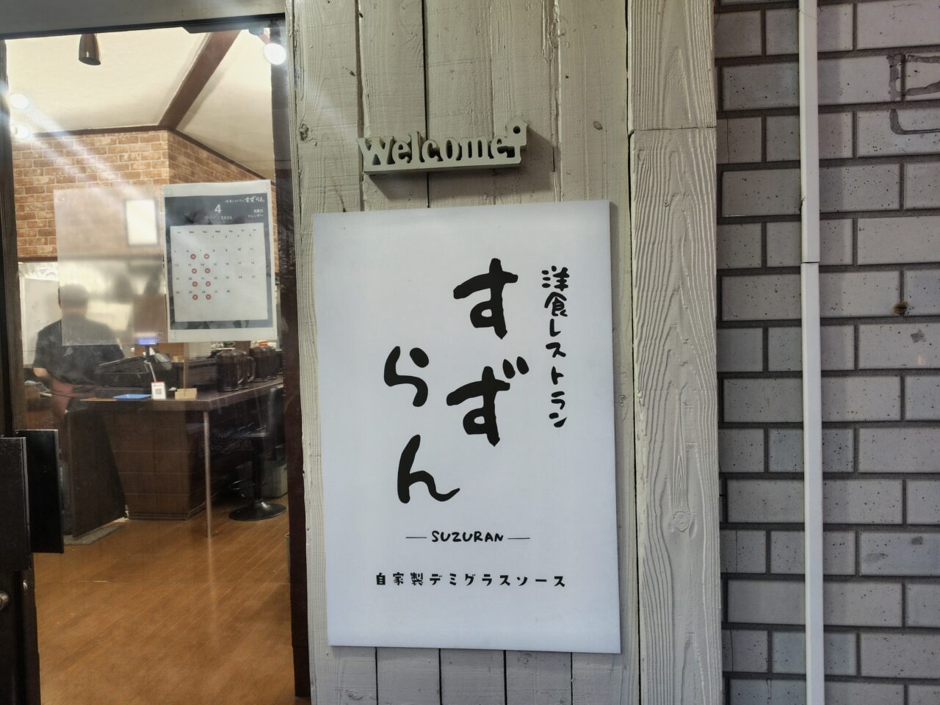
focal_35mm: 23
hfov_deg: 73.9
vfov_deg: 58.9
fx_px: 625
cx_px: 470
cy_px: 352
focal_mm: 5.6
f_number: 1.9
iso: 266
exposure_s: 1/50
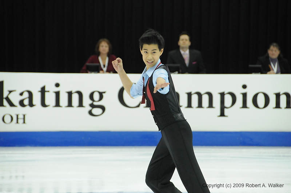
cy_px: 96
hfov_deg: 9.2
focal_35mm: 225
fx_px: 1816
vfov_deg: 6.1
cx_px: 146
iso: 3200
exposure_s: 1/500
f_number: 5.6
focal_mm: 150
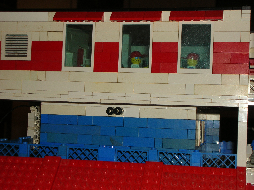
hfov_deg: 26.4
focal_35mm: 74
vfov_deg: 19.9
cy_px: 95
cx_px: 127
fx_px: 543
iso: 50
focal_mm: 12.3
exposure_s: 1/60.1
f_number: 4
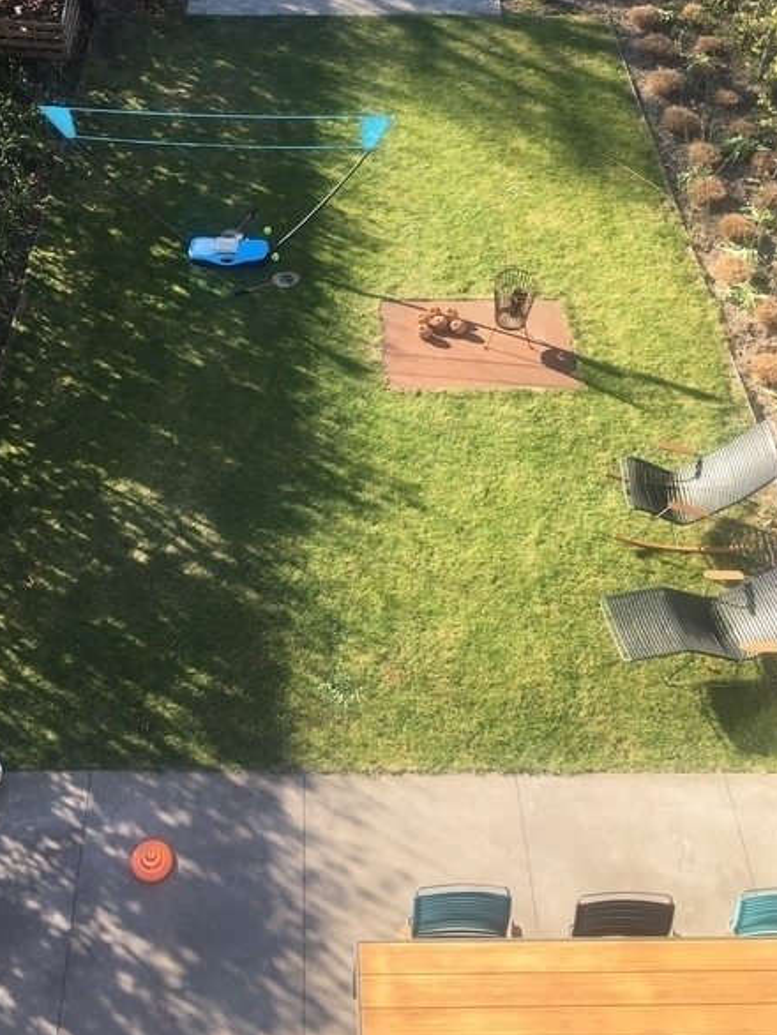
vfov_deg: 48.5
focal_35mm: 38
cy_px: 392
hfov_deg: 37.6
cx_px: 306
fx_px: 1136
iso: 25
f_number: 2.2
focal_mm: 4.15
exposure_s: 1/330
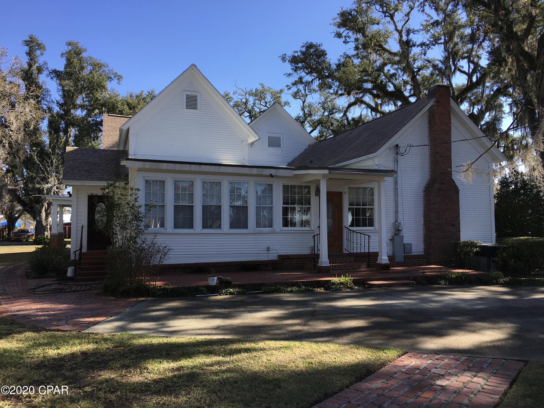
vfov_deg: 48.2
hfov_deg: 61.7
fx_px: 456
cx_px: 272
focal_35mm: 29
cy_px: 204
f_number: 2.2
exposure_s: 1/686
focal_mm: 4.15
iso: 25
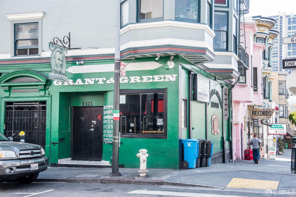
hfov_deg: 41.1
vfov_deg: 28.1
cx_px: 148
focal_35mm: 48
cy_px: 98
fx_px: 395
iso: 250
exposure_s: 1/160
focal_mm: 48
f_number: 6.3
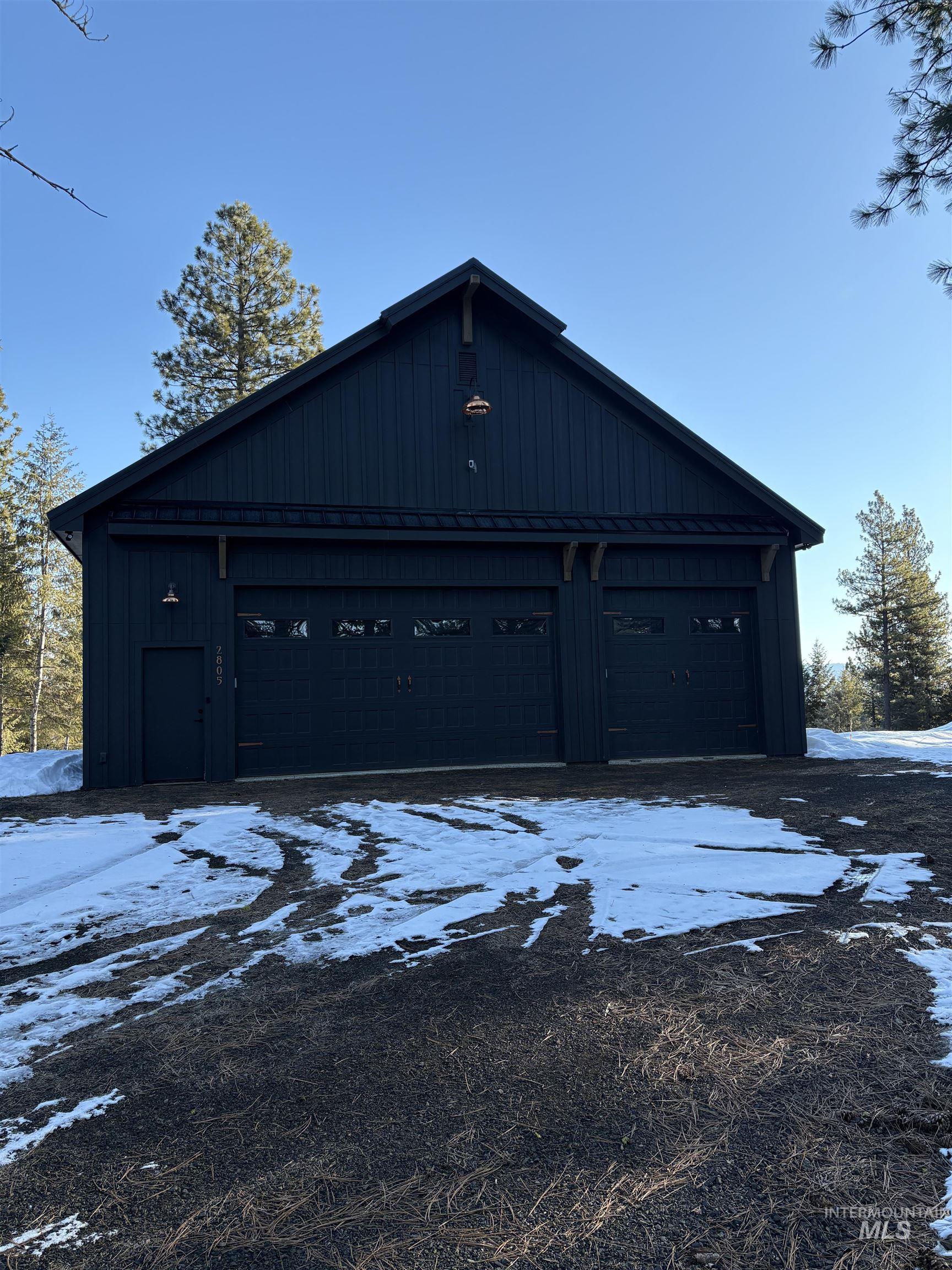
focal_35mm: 26
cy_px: 635
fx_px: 953
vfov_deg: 67.3
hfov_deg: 53.1
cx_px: 476
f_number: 1.6
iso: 64
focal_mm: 5.96
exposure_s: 1/1064
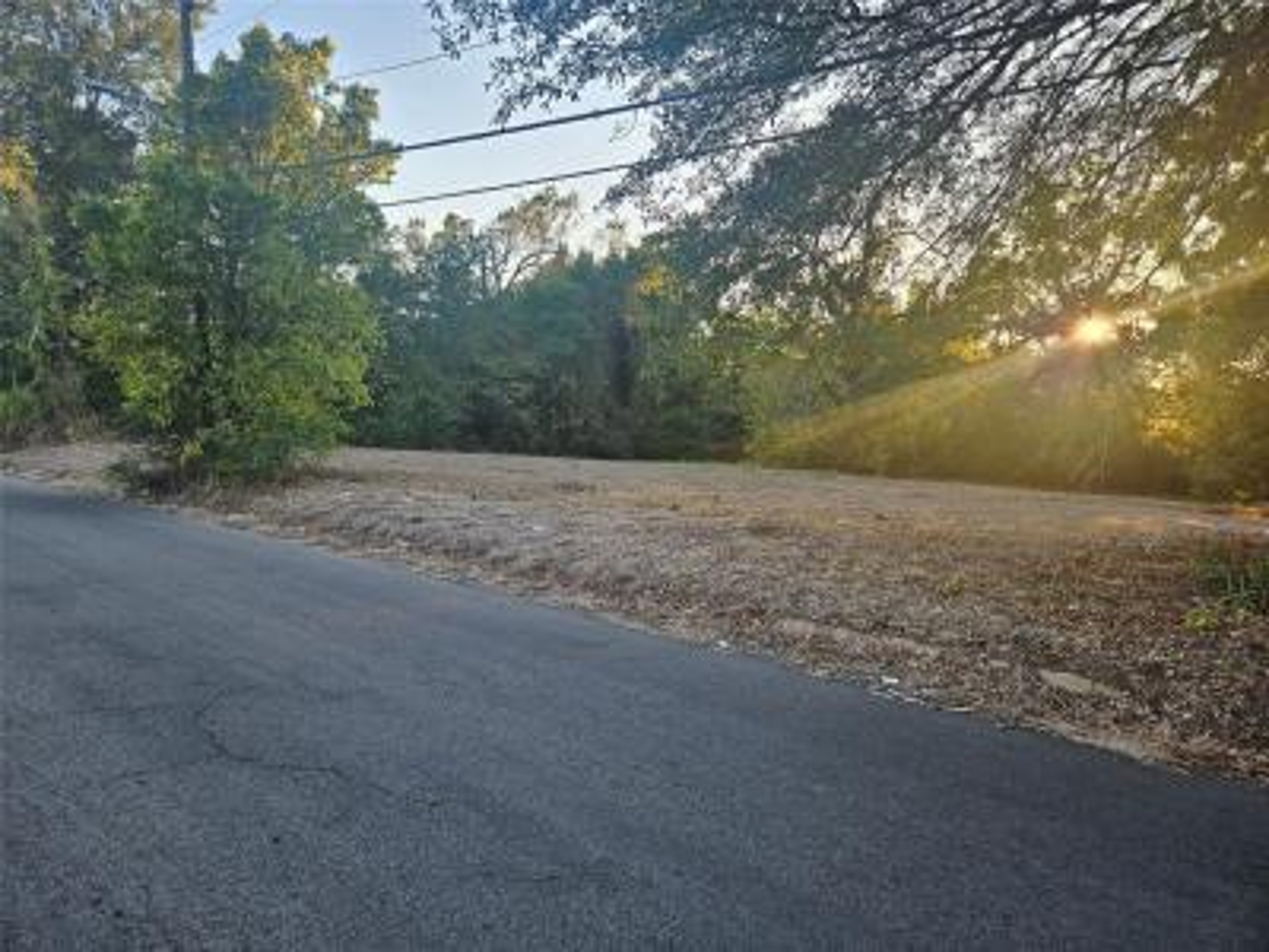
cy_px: 476
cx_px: 634
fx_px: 843
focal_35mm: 23
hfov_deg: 73.9
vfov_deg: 58.9
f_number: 1.8
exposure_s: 1/183
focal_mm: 5.4
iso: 25
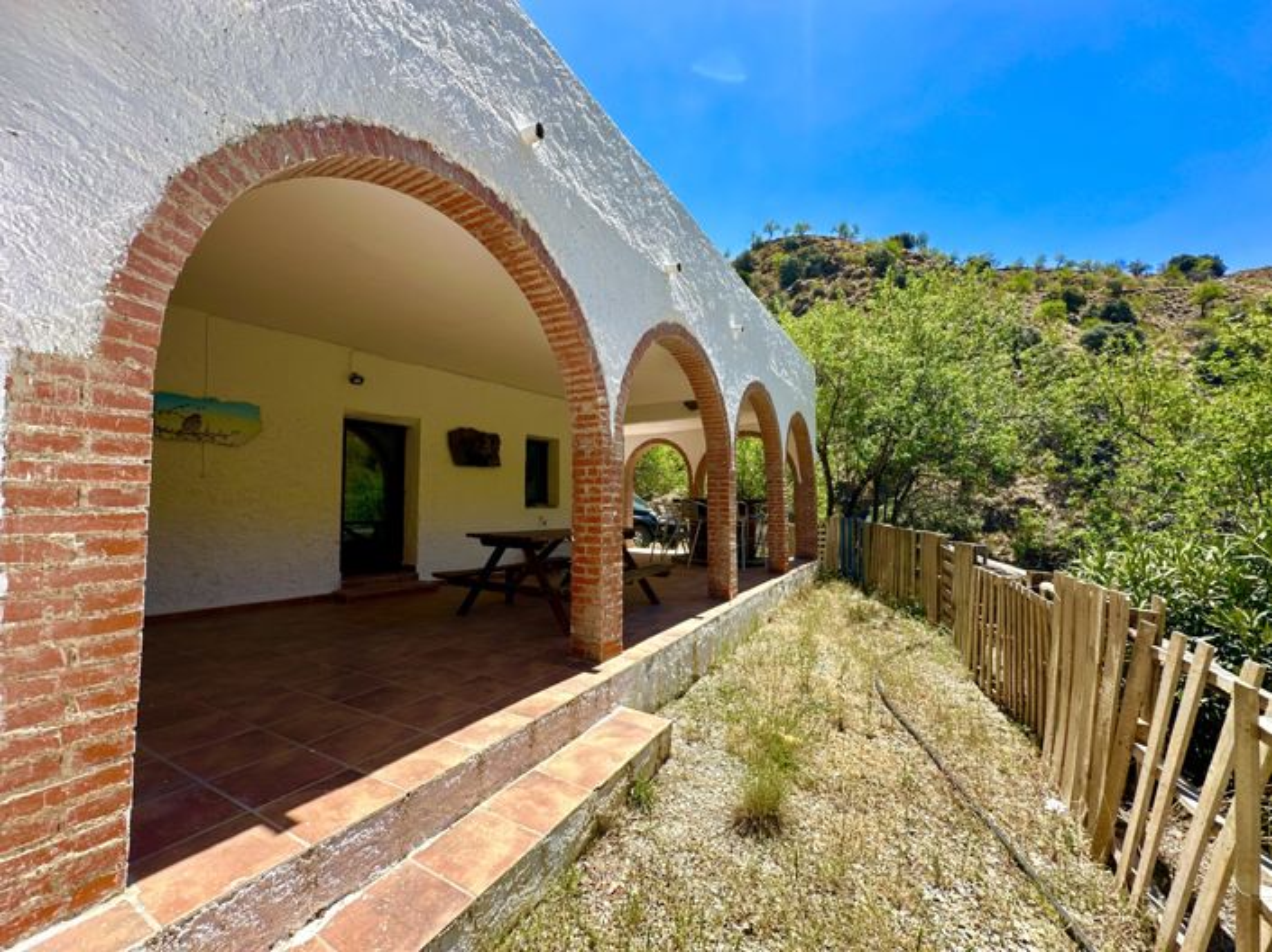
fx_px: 514
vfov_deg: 85.6
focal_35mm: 14
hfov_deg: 102.1
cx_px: 636
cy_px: 476
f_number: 2.2
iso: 40
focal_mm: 2.22
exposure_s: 1/1147
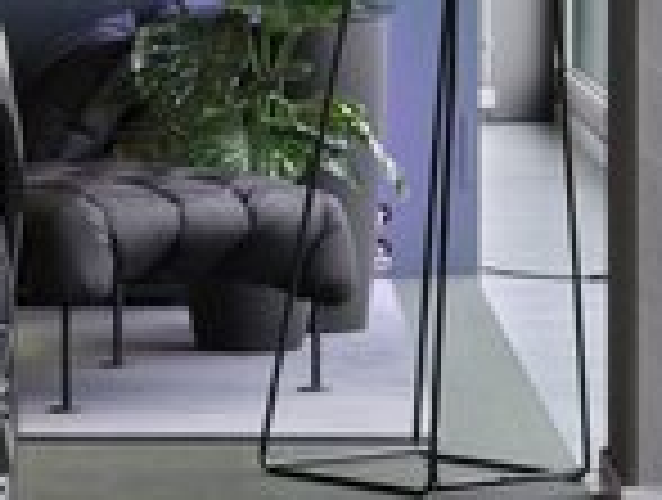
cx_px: -135
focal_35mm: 312
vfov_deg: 4.8
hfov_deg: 6.3
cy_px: 95
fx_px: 5981
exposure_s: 1/50
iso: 80
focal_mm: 18.6
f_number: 3.4
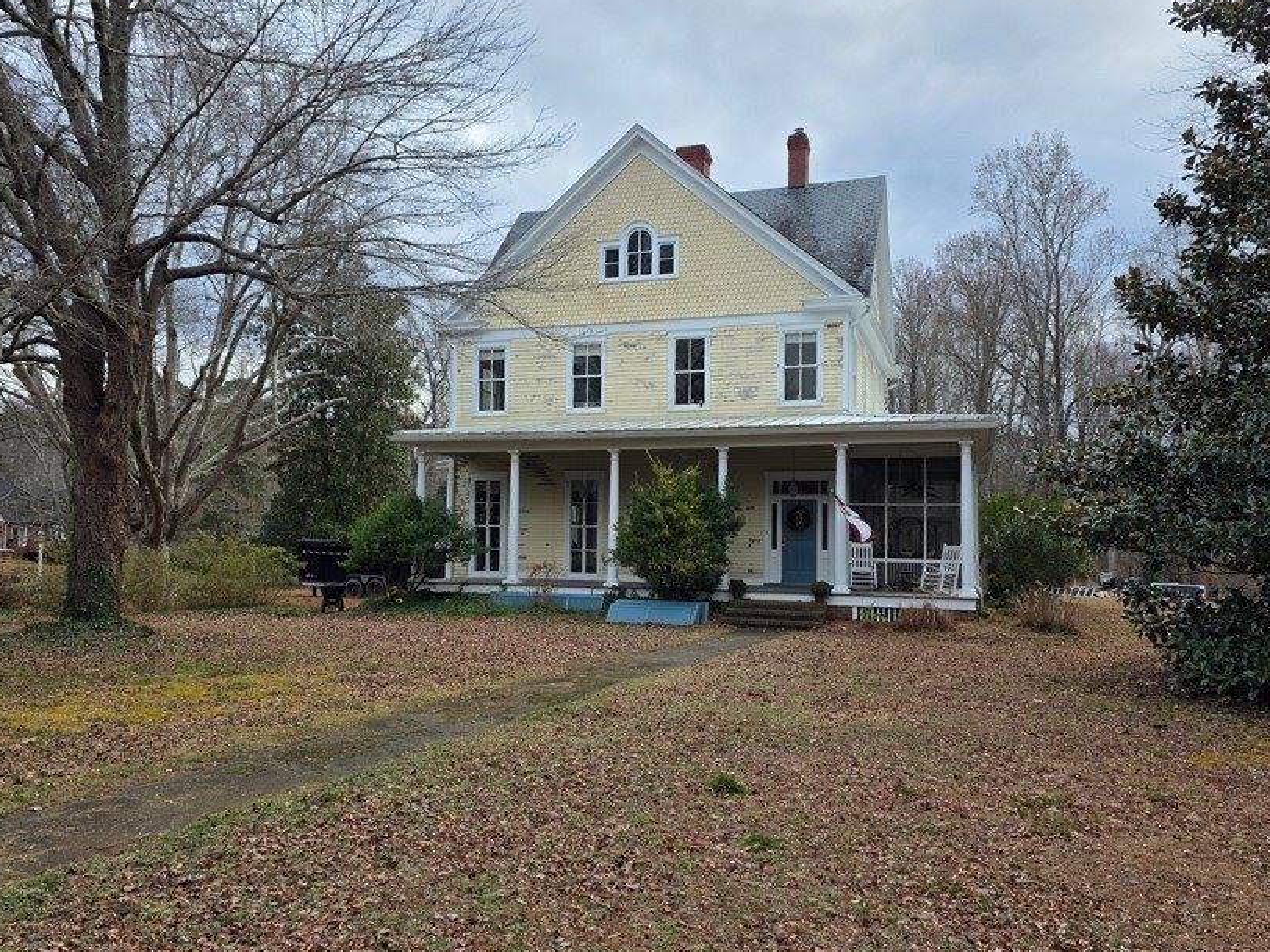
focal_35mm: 29
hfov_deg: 61.6
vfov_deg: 48.2
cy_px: 505
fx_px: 1064
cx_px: 594
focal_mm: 6.3
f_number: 1.7
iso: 80
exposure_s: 1/1641
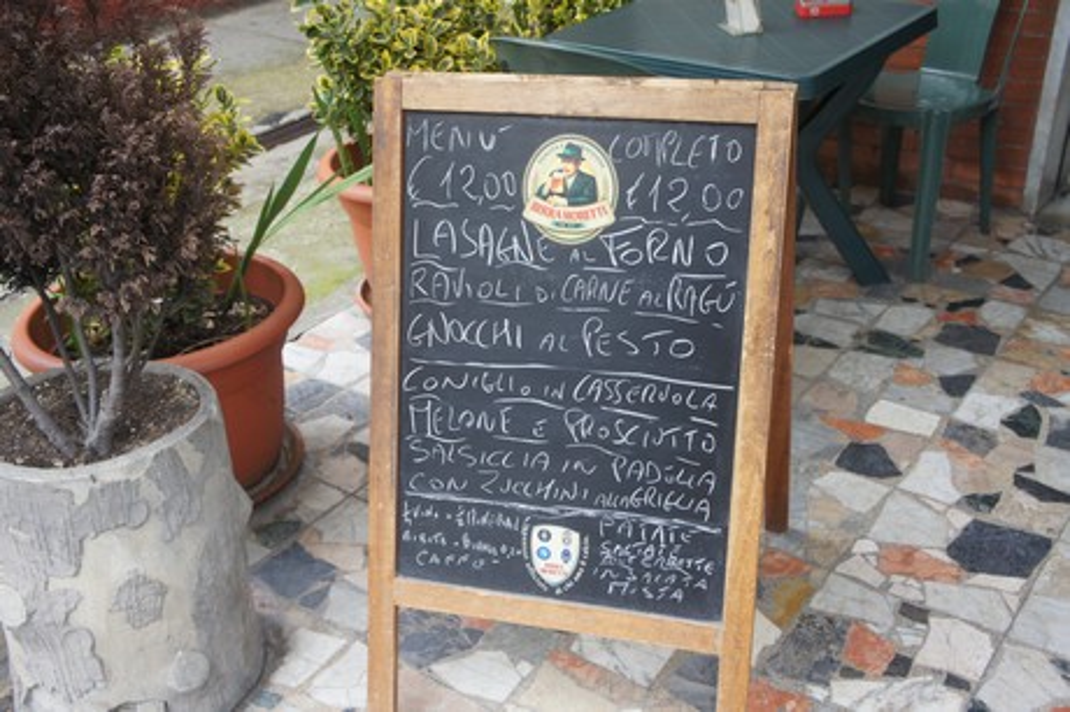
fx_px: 1114
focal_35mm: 38
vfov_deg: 35.4
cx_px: 535
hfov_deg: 51.3
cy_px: 356
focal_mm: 25
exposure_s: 1/250
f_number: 5
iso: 800
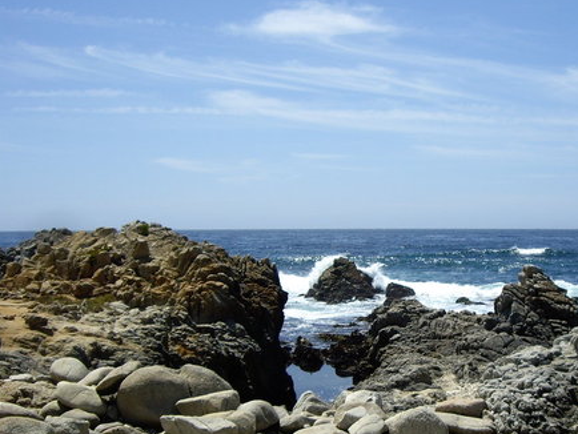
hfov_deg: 33.8
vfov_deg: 26.1
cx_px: 416
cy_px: 258
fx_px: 936
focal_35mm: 56
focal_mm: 6.2
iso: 50
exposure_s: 1/500
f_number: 4.3
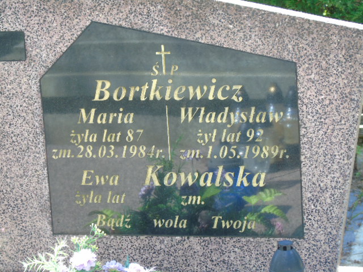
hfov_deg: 15.9
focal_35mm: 124
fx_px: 1300
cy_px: 136
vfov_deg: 12.0
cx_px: 182
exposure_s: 1/50
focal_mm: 22
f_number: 4.6
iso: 100
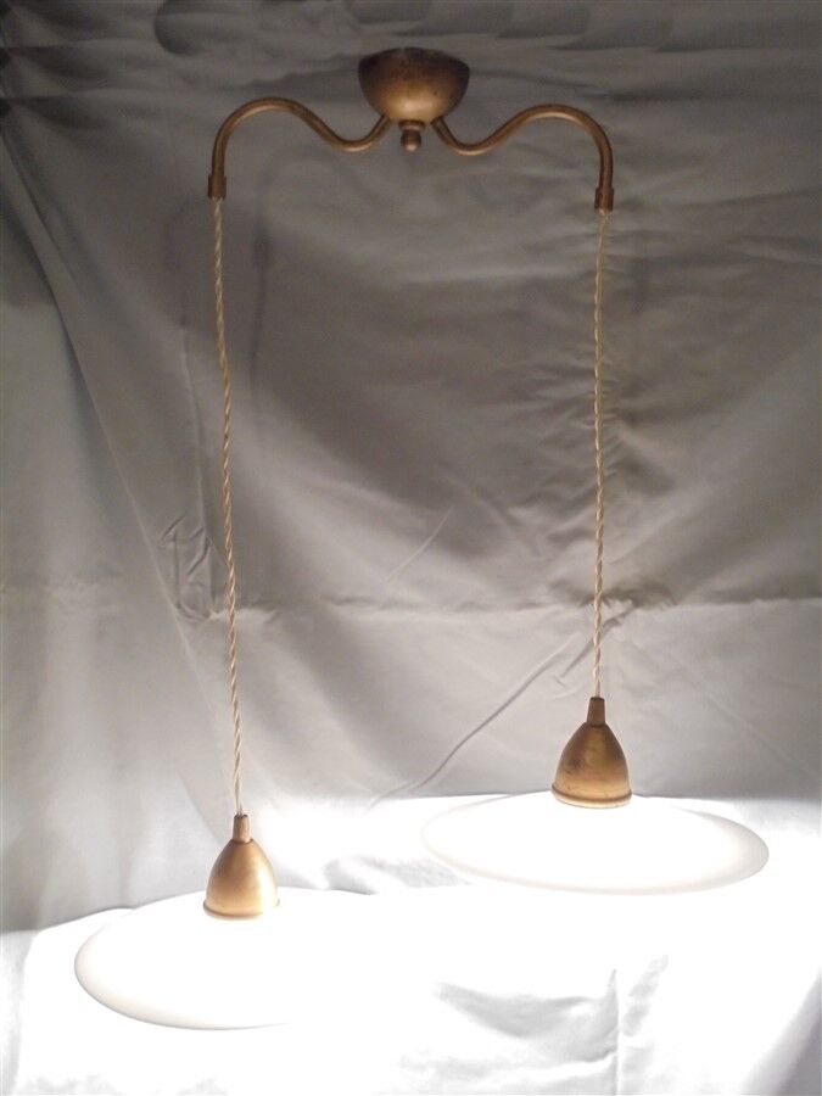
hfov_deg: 37.7
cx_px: 411
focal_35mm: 38
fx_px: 1203
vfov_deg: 49.0
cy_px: 548
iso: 400
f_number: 4.2
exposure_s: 1/20
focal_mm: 6.9
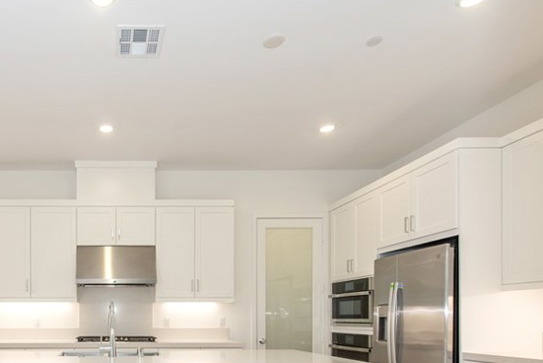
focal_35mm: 26
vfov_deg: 44.7
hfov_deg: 63.4
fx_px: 392
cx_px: 108
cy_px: 332
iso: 450
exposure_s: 1/125
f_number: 5.6
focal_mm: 14
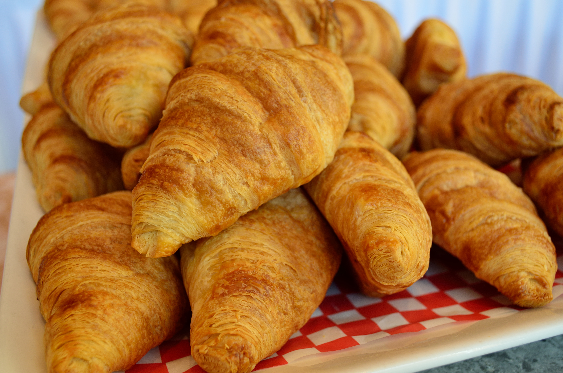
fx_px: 609
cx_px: 282
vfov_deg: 34.1
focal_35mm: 39
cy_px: 186
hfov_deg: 49.6
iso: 320
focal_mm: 26
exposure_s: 1/25
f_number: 4.5
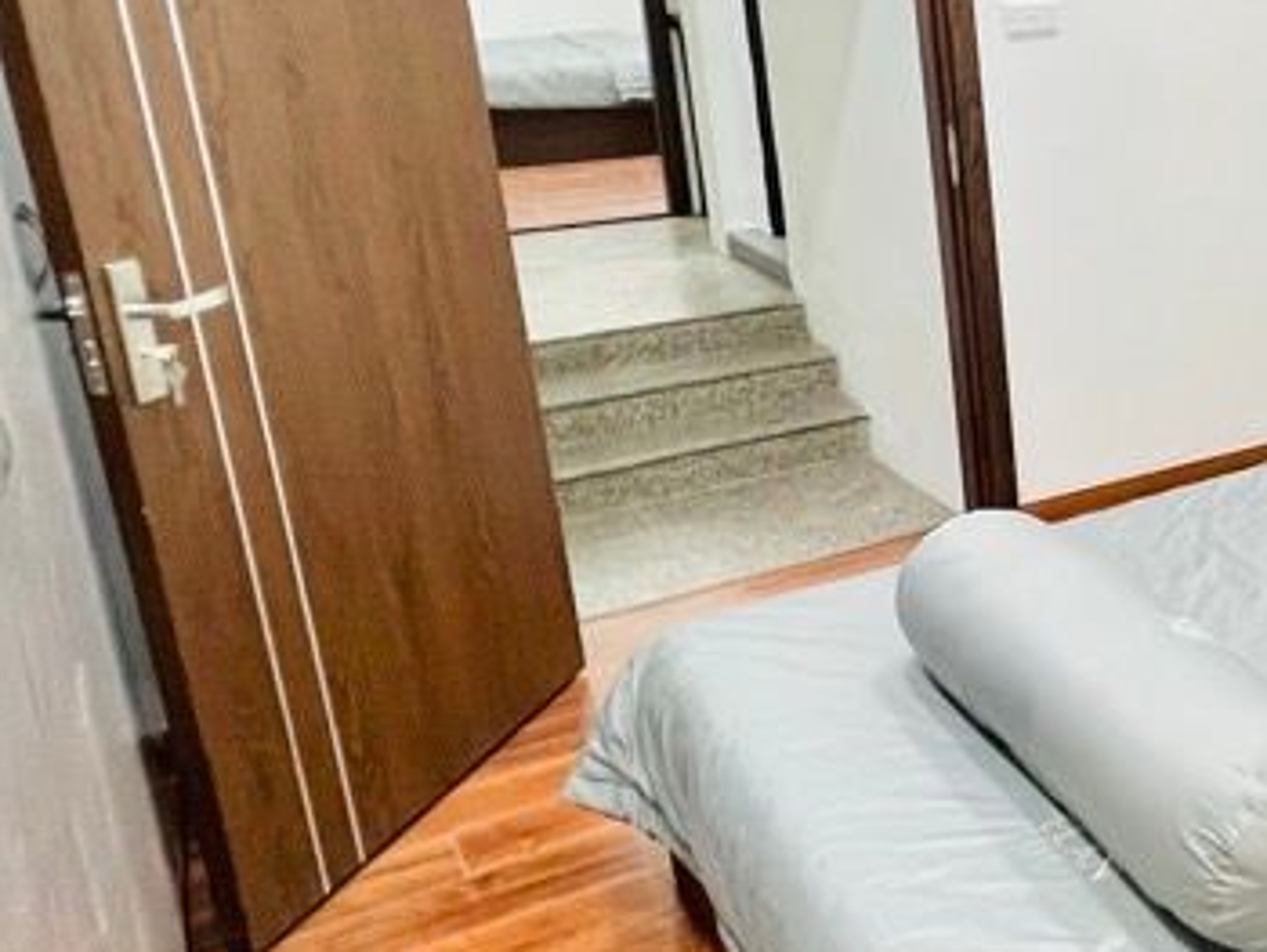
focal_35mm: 38
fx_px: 1392
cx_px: 1618
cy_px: 275
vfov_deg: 37.1
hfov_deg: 35.1
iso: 160
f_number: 1.8
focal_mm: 1.57
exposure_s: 1/50
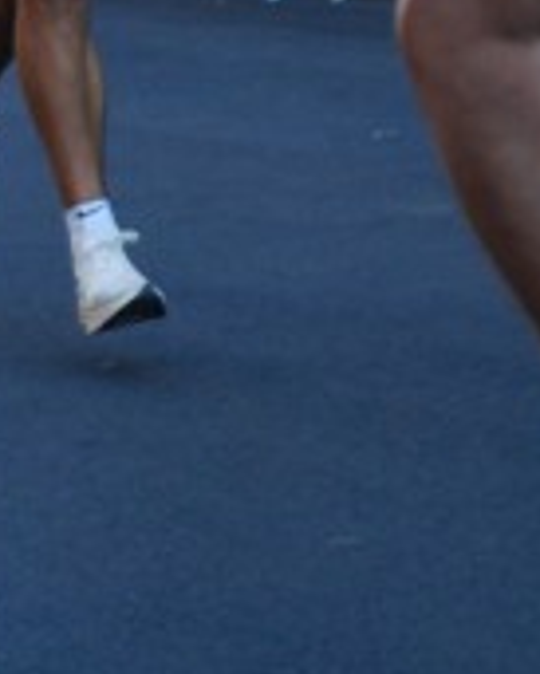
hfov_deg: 4.2
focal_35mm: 372
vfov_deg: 5.2
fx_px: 7418
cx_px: -81
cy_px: -311
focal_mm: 75
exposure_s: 1/640
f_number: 5.6
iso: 1000
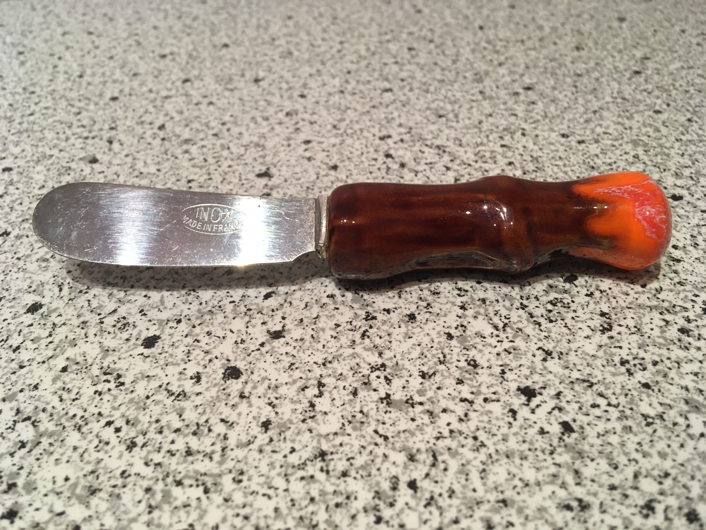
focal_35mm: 29
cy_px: 265
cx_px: 353
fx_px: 591
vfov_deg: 48.2
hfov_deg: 61.7
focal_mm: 4.15
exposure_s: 1/33
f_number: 2.2
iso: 125
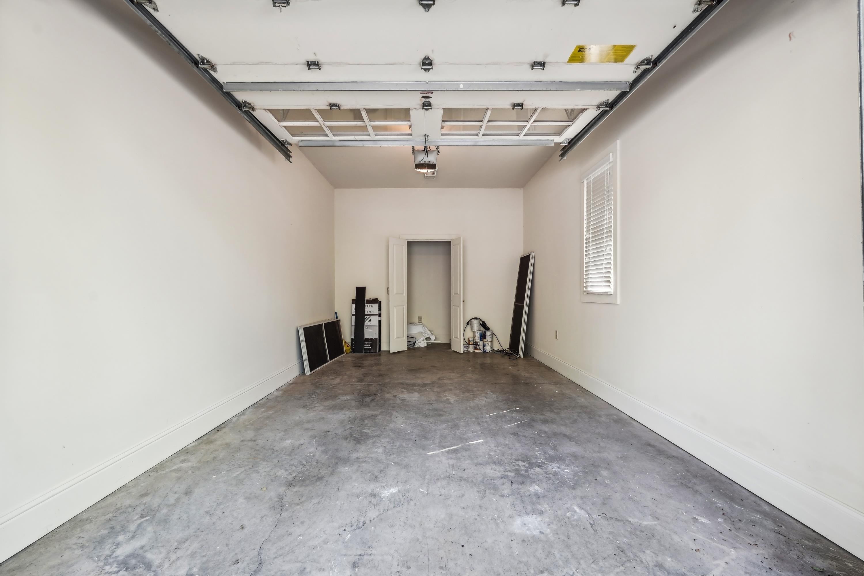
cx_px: 432
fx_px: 384
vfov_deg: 73.7
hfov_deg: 96.7
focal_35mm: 16
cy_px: 288
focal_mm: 16
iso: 400
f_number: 8
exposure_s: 1/15
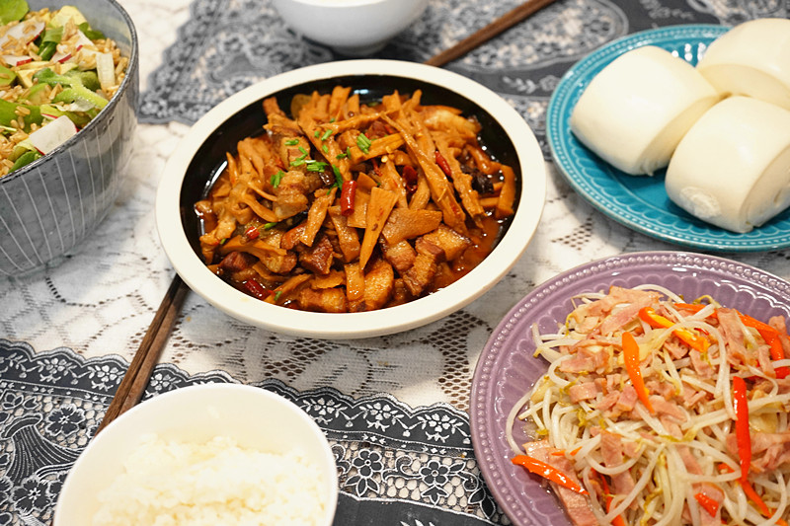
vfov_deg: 31.9
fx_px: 921
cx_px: 395
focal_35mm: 42
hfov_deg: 46.4
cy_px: 263
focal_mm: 42
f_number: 4.5
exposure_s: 1/60
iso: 3200
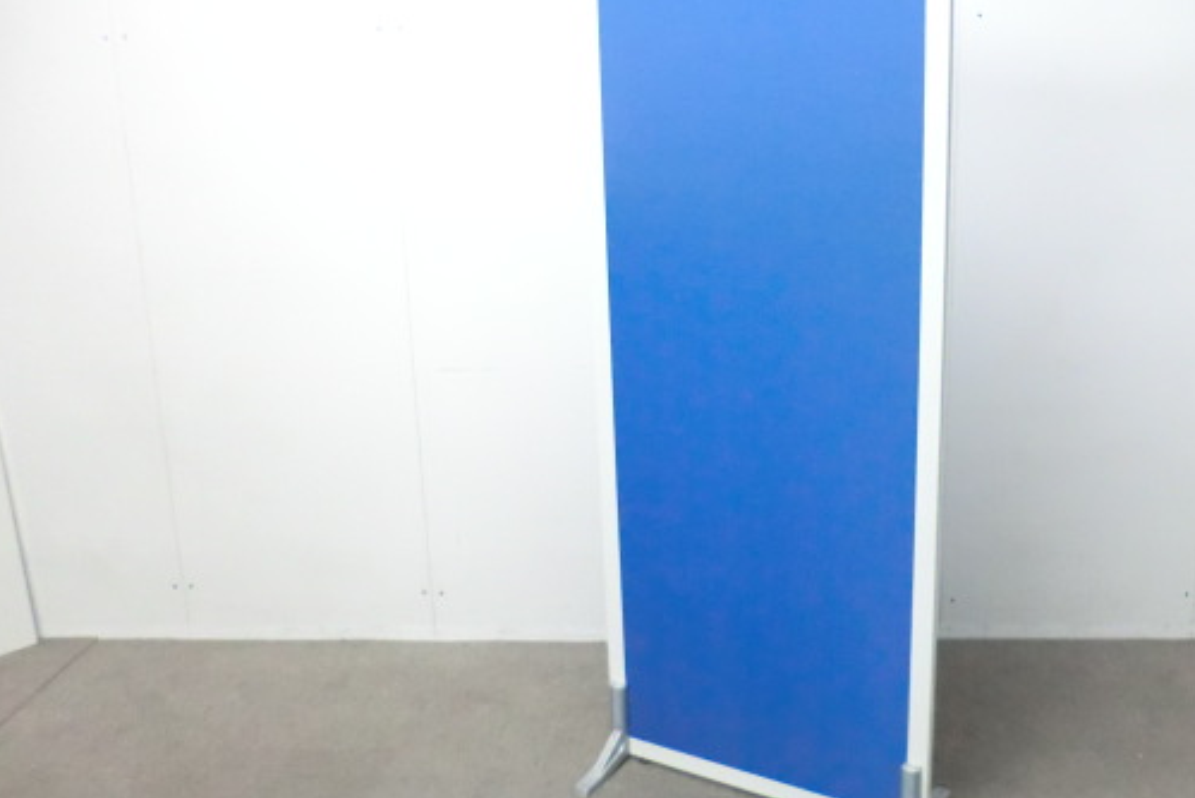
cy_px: 340
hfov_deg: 52.5
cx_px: 759
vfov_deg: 36.8
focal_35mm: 36
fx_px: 1195
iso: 800
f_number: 3.2
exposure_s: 1/60
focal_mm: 4.9
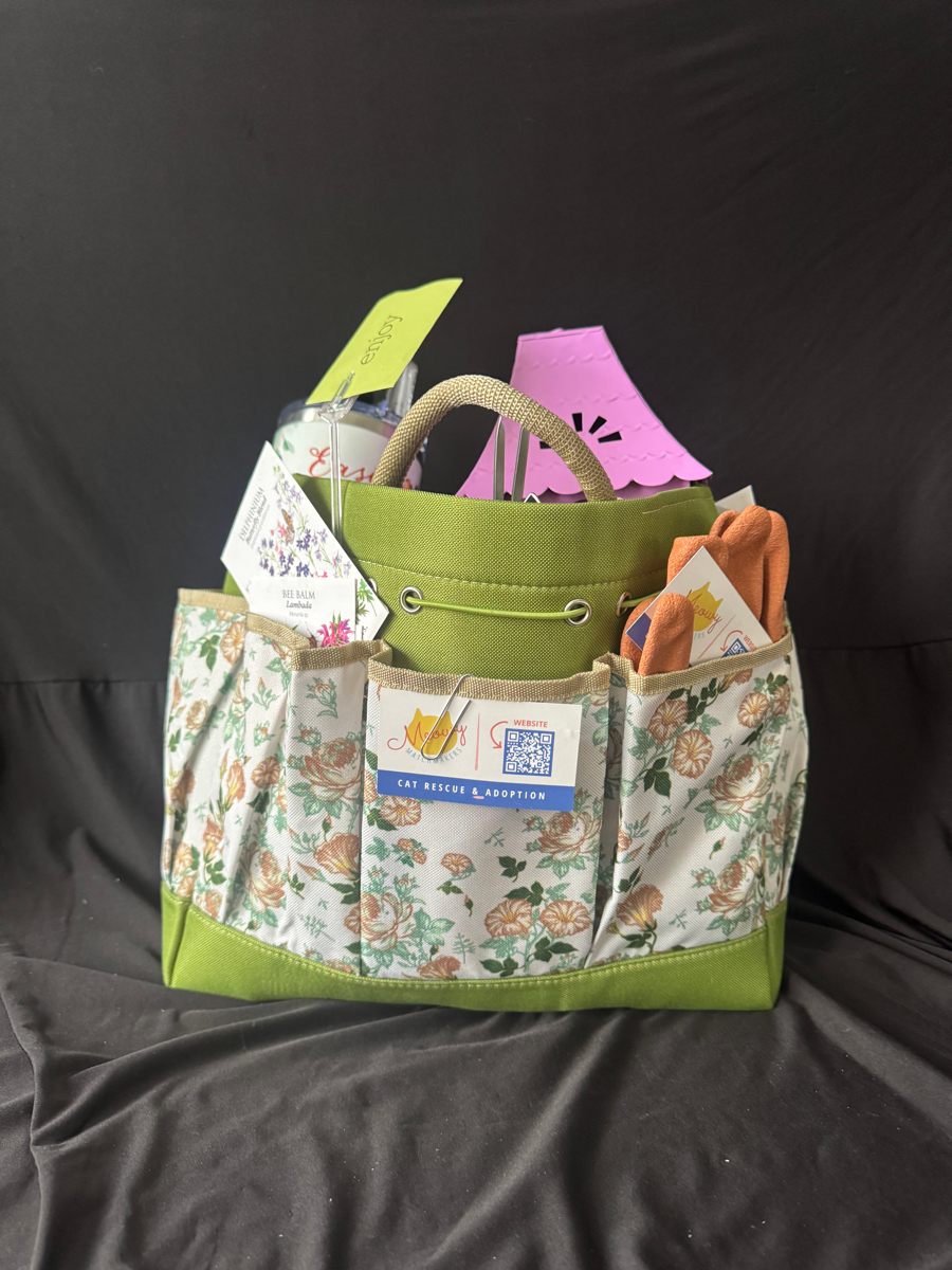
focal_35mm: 24
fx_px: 880
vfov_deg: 71.6
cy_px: 635
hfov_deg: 56.8
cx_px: 476
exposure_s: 1/60
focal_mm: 6.76
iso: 400
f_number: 1.78
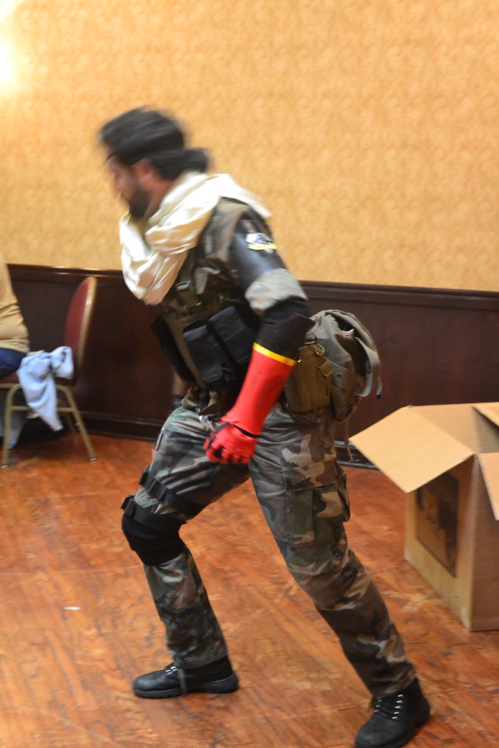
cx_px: 250
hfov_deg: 22.6
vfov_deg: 33.4
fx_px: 1247
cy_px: 374
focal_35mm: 60
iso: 3200
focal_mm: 40
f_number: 5.3
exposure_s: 1/10
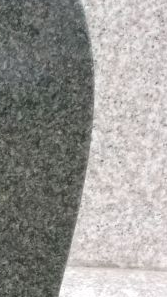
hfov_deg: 4.9
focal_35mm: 242
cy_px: 307
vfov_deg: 8.9
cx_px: -251
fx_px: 1906
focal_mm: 11.8
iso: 360
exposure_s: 1/500
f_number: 5.3
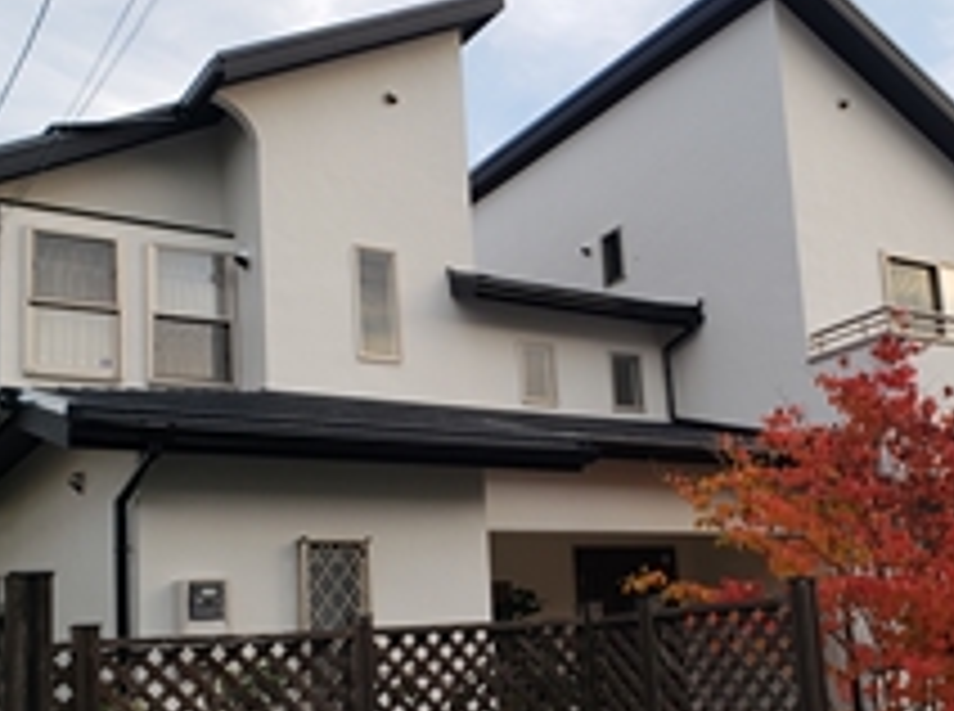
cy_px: 472
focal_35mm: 43
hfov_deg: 43.8
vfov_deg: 33.2
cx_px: 562
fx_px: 1182
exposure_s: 1/167
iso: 50
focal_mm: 4.3
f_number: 2.4
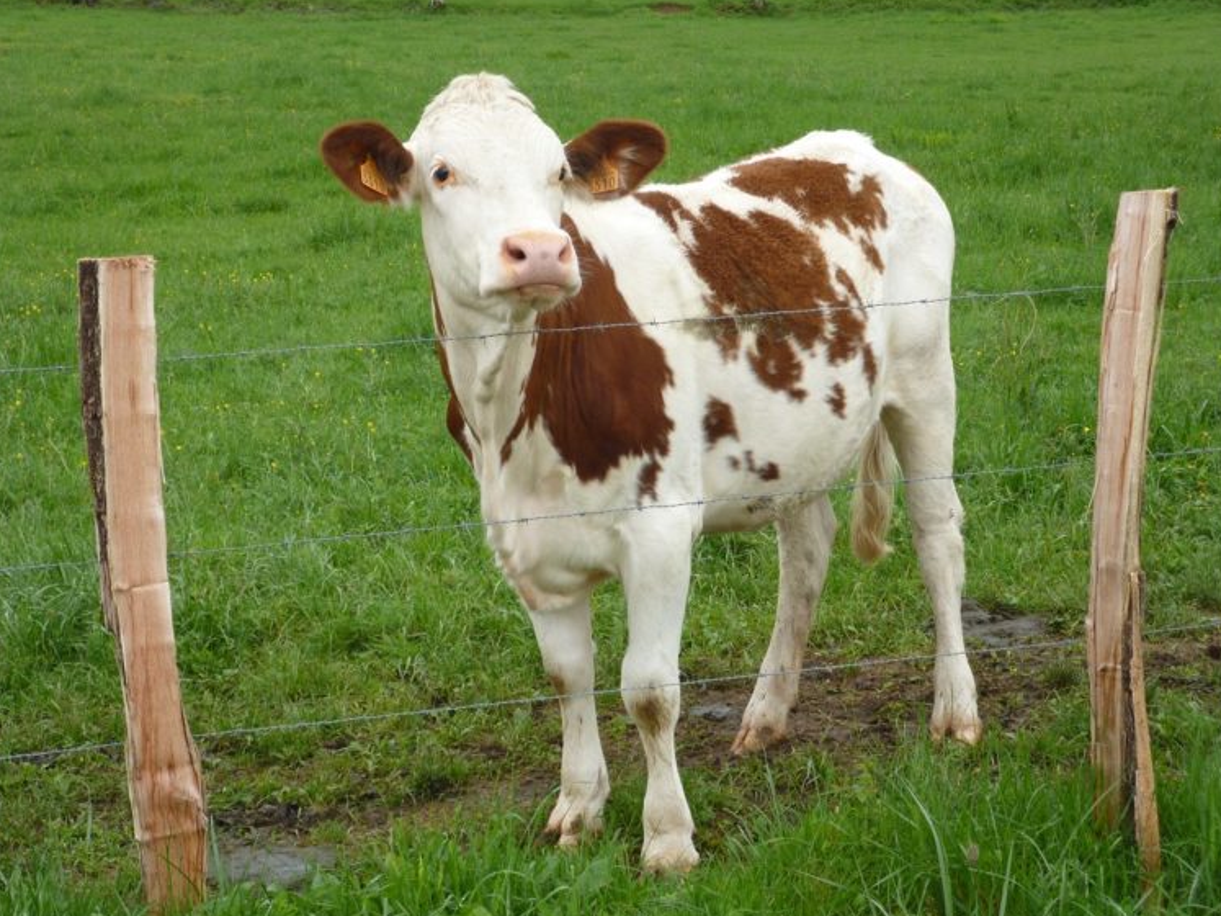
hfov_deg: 27.0
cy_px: 453
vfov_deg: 20.4
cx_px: 611
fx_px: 2539
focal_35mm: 72
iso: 125
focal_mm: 12.5
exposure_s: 1/100
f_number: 5
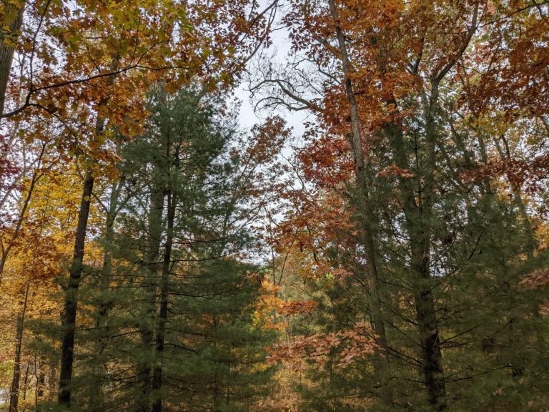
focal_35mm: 27
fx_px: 428
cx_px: 274
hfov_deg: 65.3
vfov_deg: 51.4
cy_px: 206
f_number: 1.73
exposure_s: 1/935
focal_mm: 4.38
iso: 55
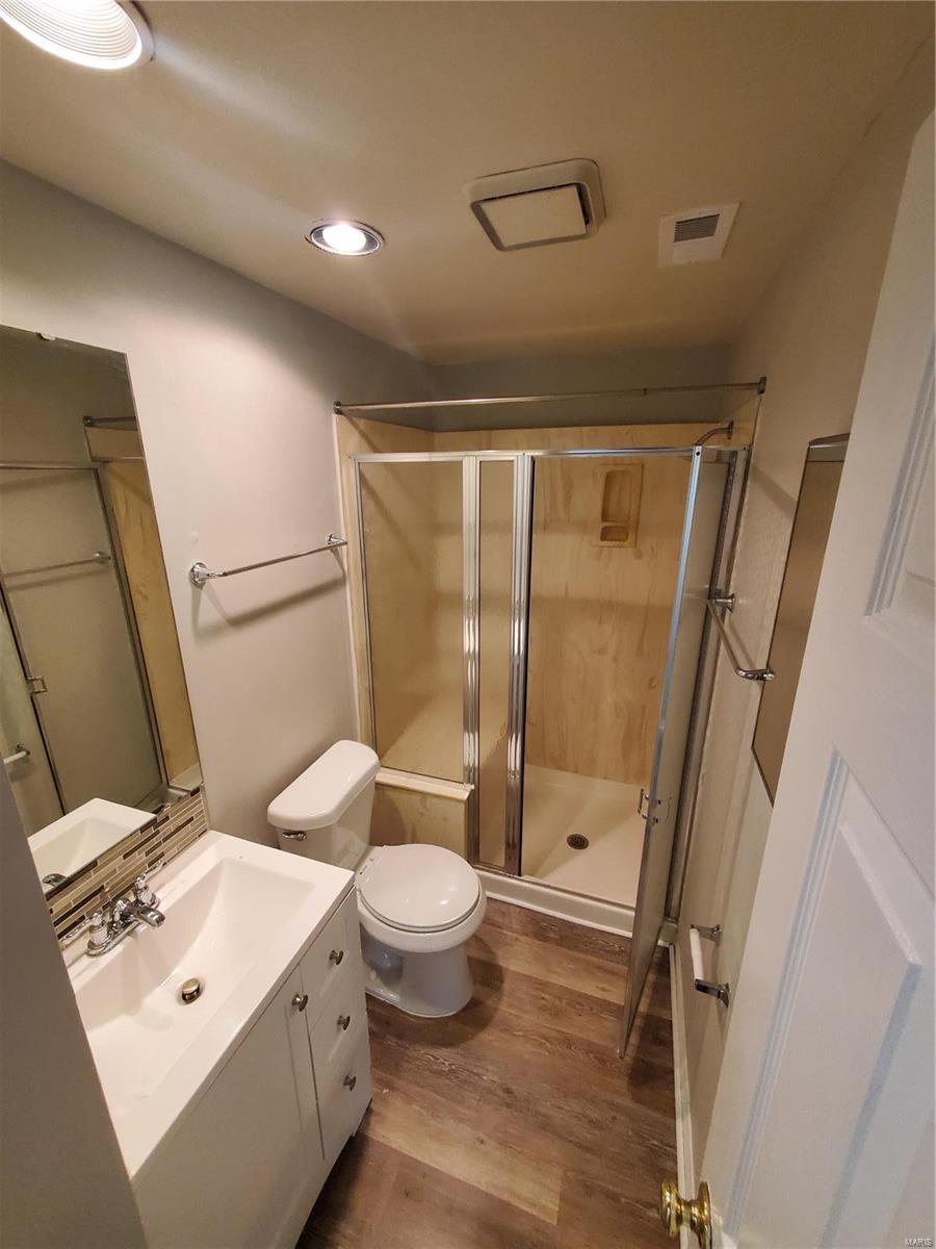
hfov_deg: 89.9
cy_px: 624
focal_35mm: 13
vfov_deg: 106.2
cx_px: 468
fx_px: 469
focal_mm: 1.8
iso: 500
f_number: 2.2
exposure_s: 1/59
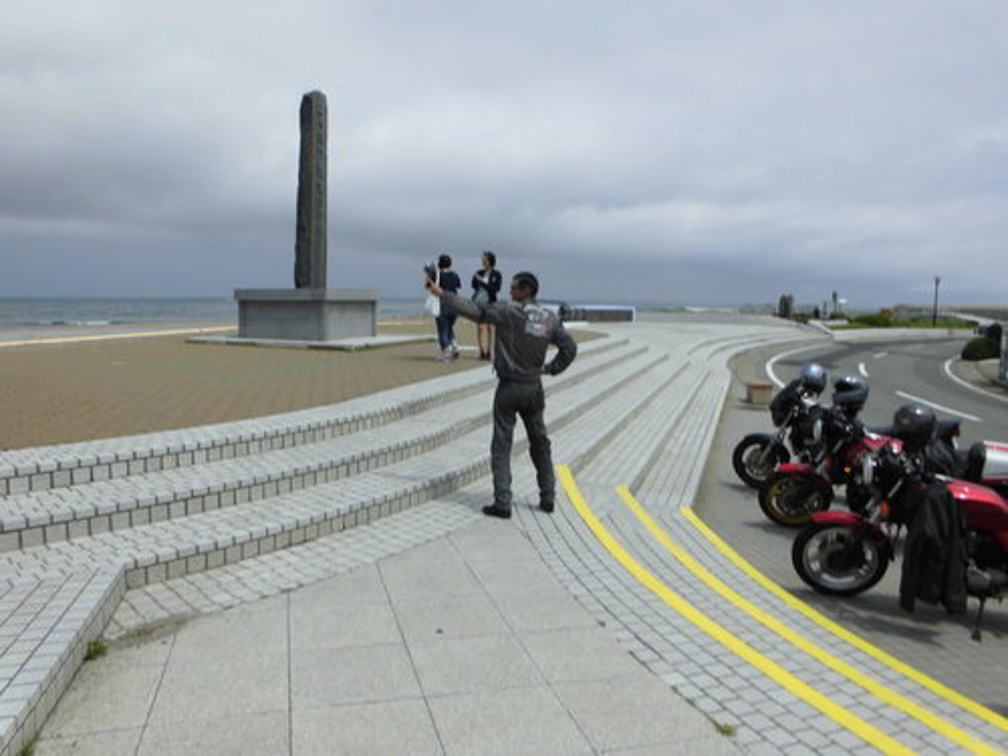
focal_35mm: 26
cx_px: 504
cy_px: 378
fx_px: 757
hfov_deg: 67.3
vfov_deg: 53.1
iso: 100
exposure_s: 1/160
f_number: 11.3
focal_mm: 4.6
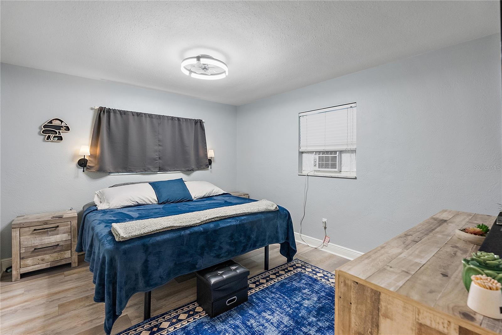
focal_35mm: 16
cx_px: 251
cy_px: 168
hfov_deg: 96.7
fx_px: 223
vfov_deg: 73.8
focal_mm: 16
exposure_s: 1/8
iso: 1600
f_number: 5.6
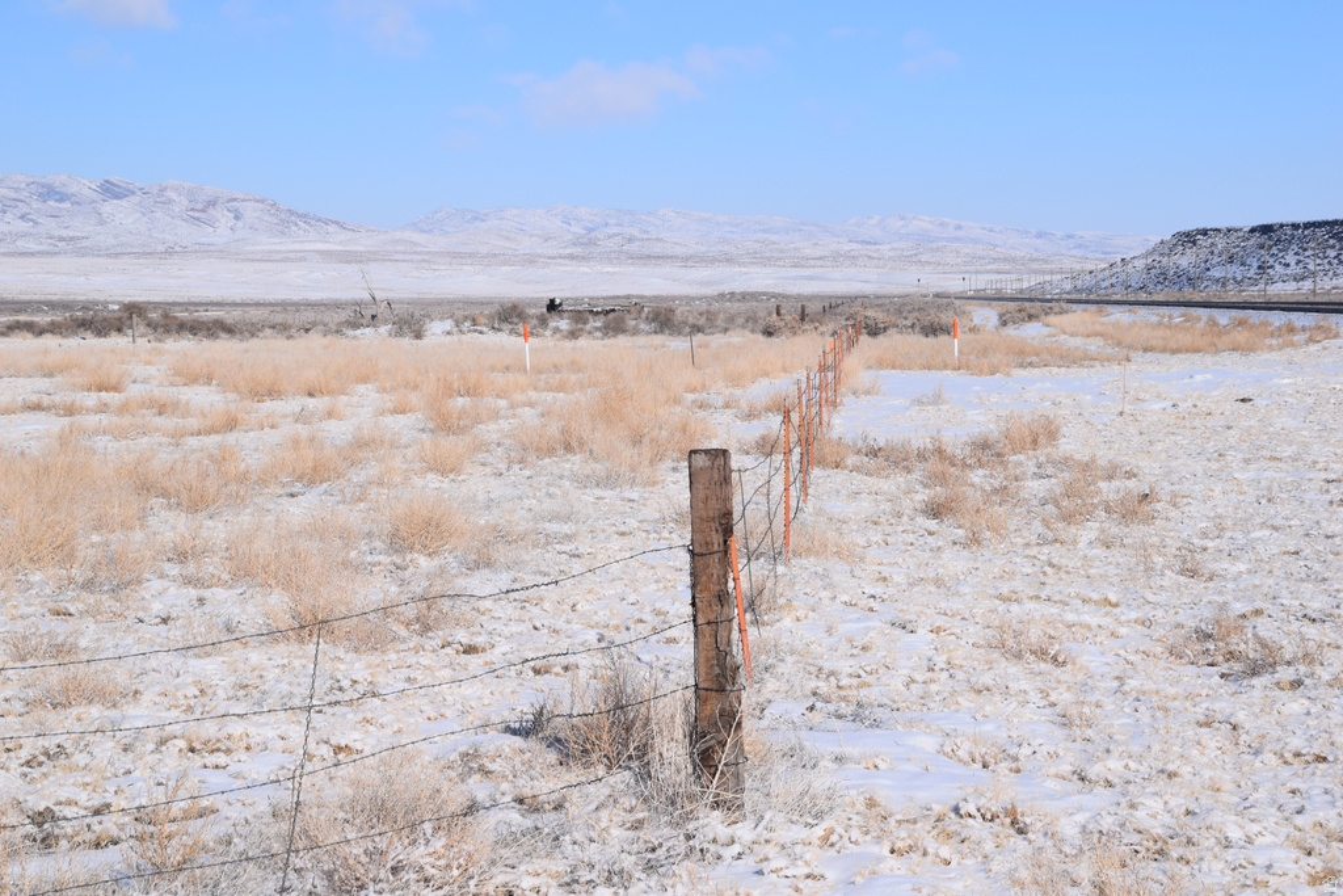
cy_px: 448
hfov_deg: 22.6
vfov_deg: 15.2
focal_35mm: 90
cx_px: 672
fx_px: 3358
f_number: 10
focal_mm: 60
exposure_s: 1/800
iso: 200
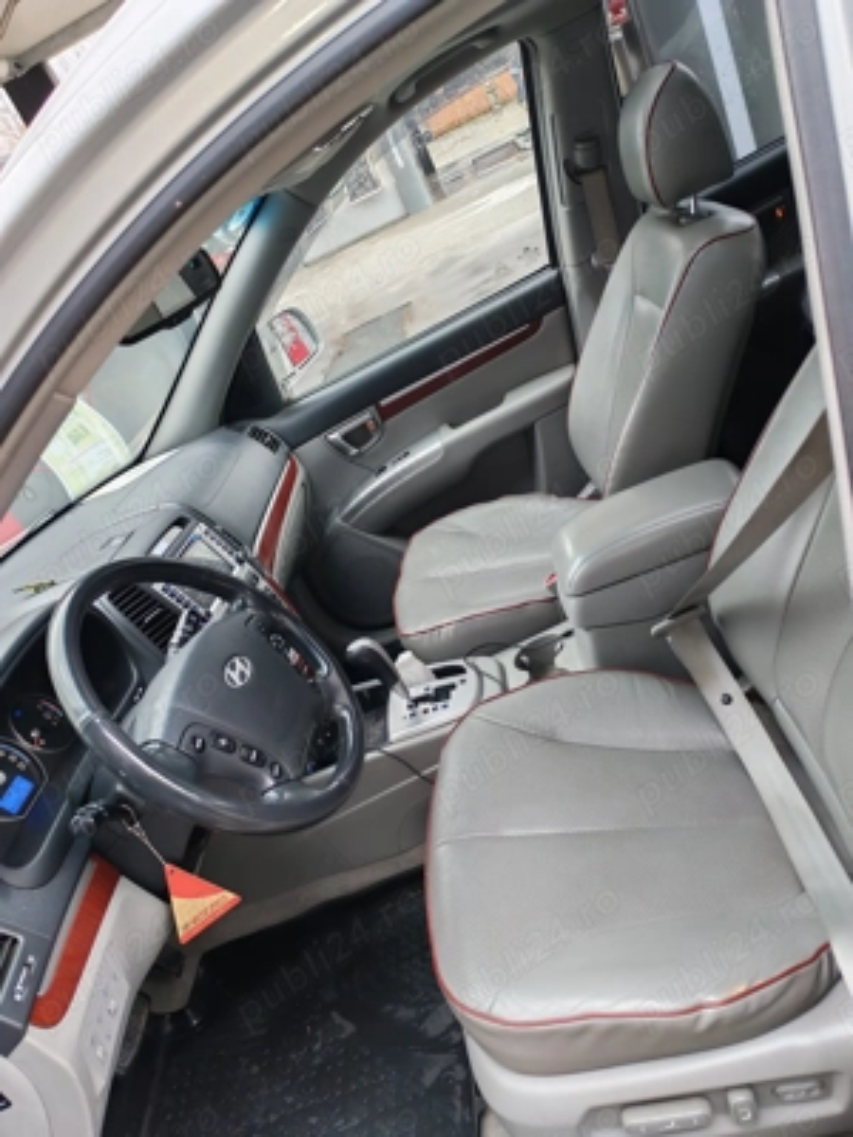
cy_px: 568
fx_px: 887
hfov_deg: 51.4
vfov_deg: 65.3
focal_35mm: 27
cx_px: 426
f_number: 1.9
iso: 640
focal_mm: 6.12
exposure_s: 1/100
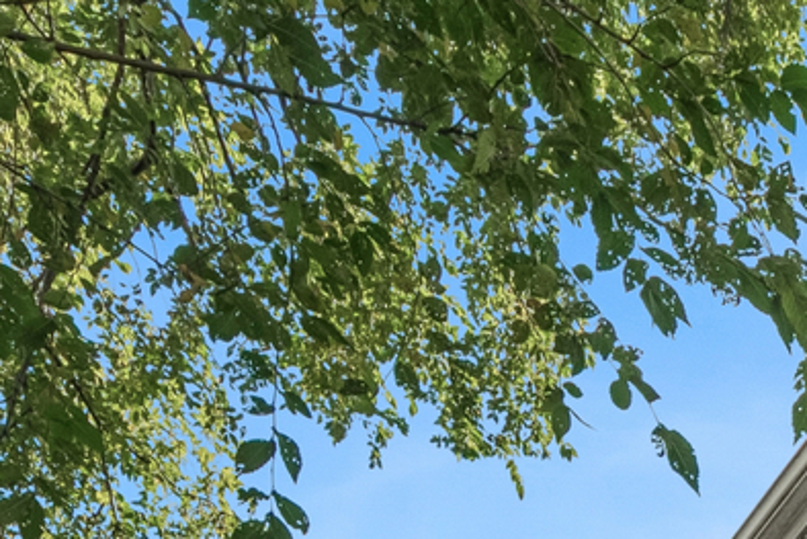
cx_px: 1266
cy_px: 941
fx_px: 1659
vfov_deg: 15.9
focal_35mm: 74
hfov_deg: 21.9
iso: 250
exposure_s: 1/125
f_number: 10
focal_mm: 12
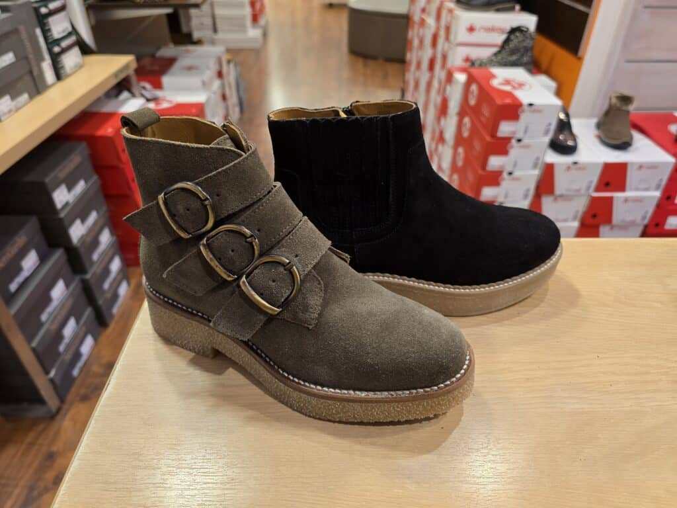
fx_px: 450
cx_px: 338
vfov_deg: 58.9
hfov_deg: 73.9
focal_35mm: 23
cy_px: 254
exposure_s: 1/100
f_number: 1.7
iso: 320
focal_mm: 6.3
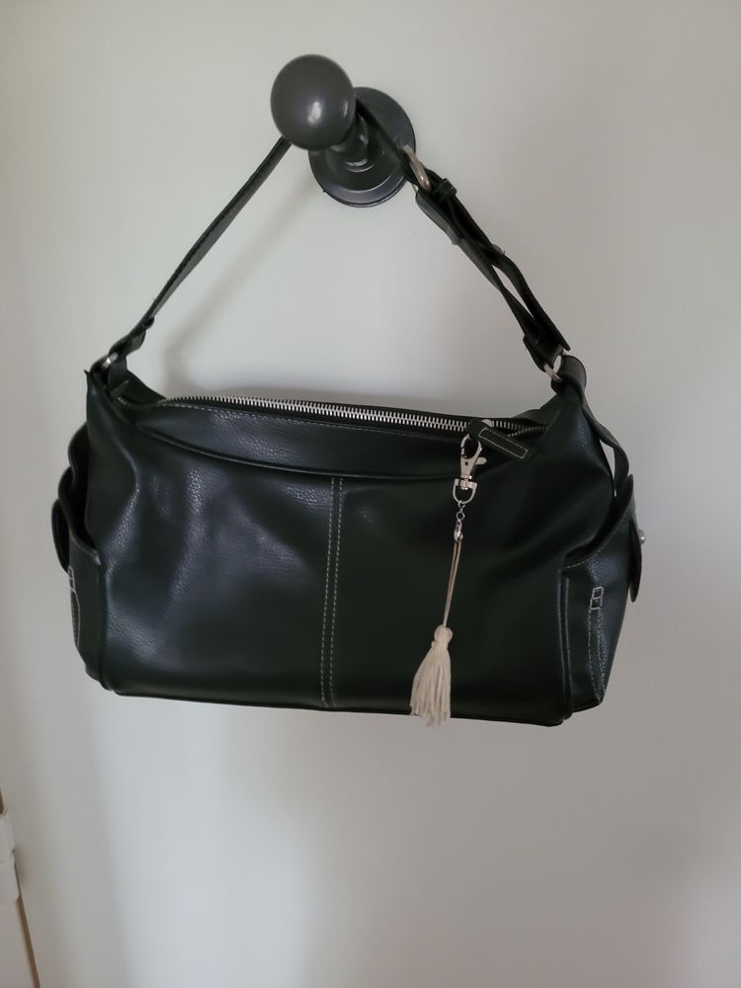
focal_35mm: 26
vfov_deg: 67.3
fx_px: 742
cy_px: 494
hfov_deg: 53.1
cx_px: 370
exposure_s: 1/25
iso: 640
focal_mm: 5.4
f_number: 1.8
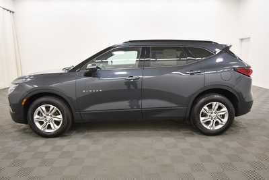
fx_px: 187
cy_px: 90
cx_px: 134
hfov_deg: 71.5
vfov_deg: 51.3
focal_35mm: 25
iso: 1100
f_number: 5.3
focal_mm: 17
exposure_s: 1/125
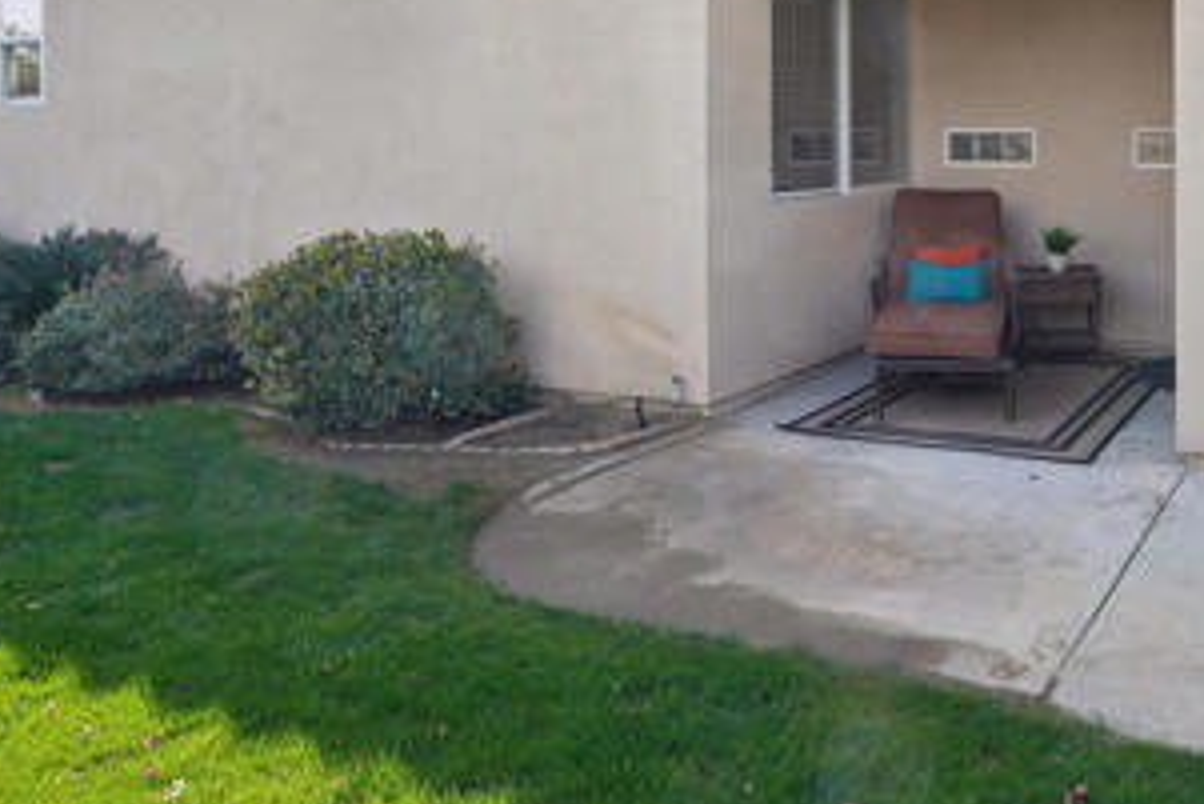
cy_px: 122
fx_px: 1138
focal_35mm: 34
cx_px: 960
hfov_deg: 52.3
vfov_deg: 37.1
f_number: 8
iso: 100
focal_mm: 16
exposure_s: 1/125
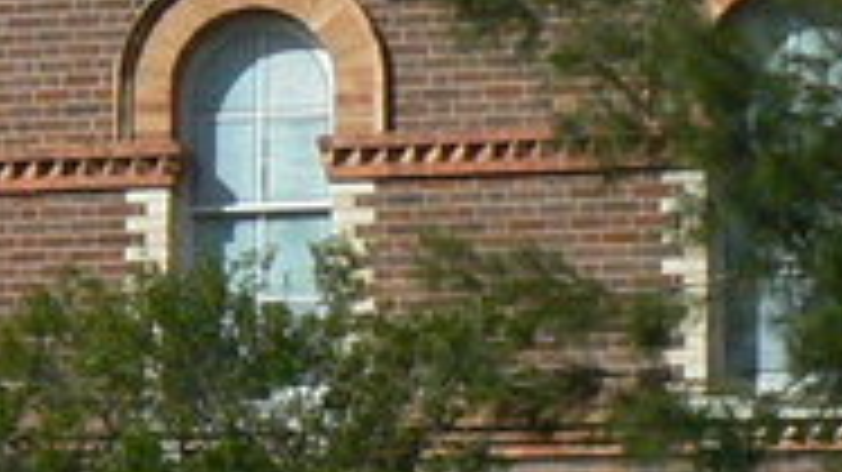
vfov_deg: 5.8
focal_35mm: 210
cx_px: -221
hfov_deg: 10.1
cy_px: 481
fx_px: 4687
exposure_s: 1/1300
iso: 200
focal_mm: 6
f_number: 8
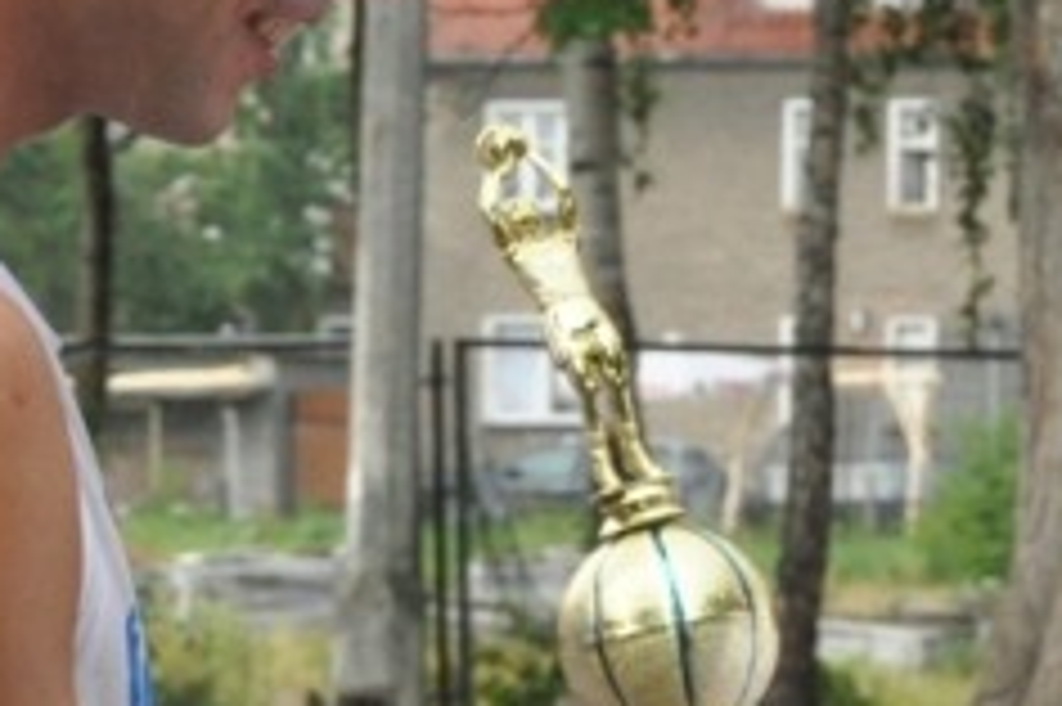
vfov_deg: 8.7
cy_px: 515
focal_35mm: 158
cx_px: 850
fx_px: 4649
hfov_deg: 13.0
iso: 800
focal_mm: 31
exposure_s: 1/200
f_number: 5.6
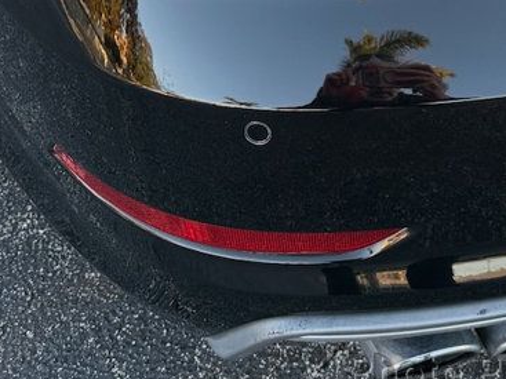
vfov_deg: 20.1
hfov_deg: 27.4
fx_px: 979
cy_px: -112
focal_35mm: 67
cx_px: 499
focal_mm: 6.76
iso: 80
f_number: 1.78
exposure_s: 1/100
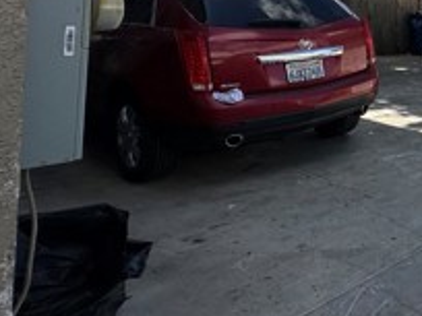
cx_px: 579
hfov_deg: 30.9
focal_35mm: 44
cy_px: 4
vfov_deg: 30.7
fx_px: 536
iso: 50
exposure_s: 1/1795
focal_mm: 2.22
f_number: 2.2
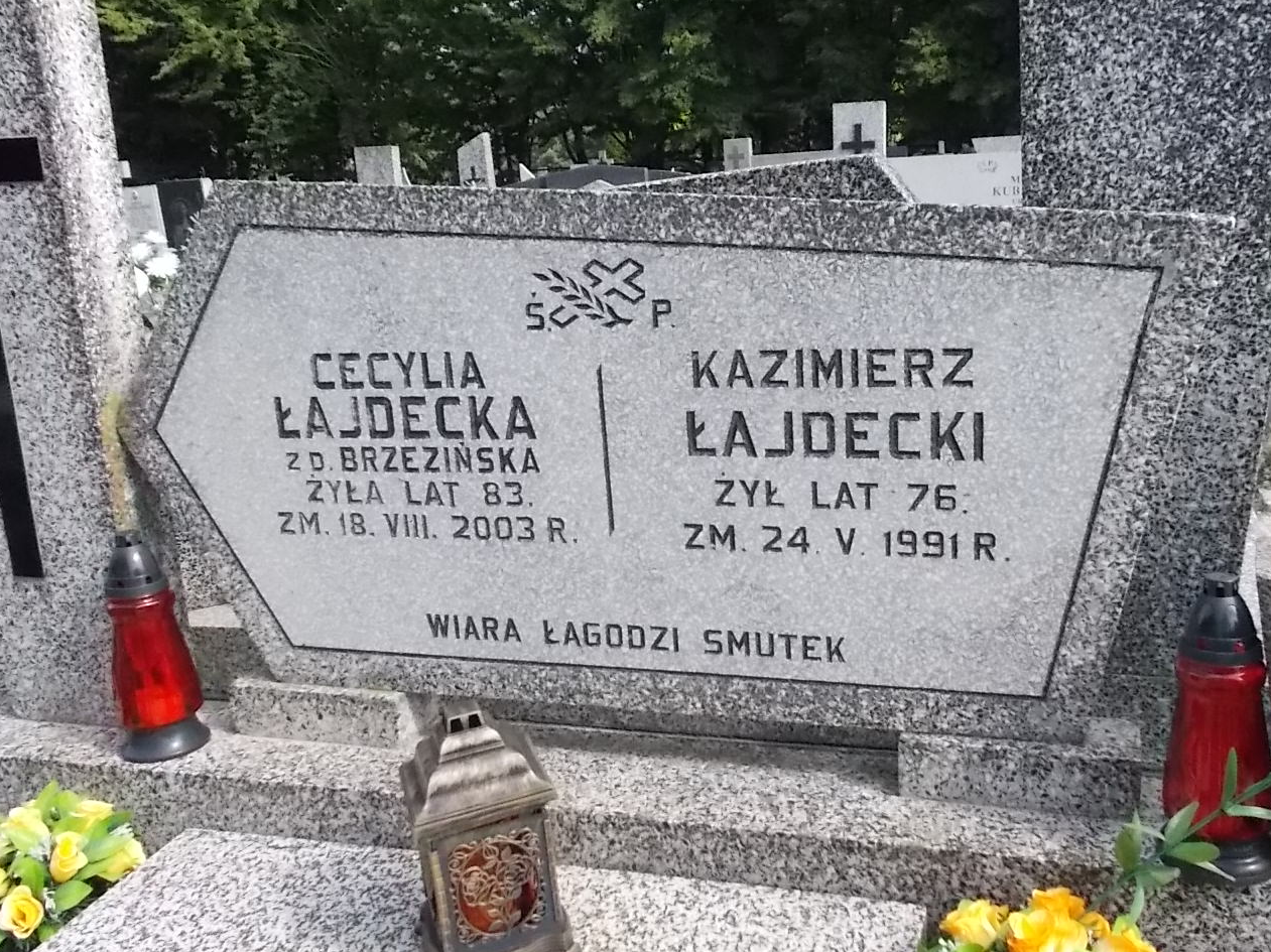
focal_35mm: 33
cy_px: 470
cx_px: 721
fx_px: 1211
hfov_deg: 55.2
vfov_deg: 42.9
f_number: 8
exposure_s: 1/320
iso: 400
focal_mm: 4.6
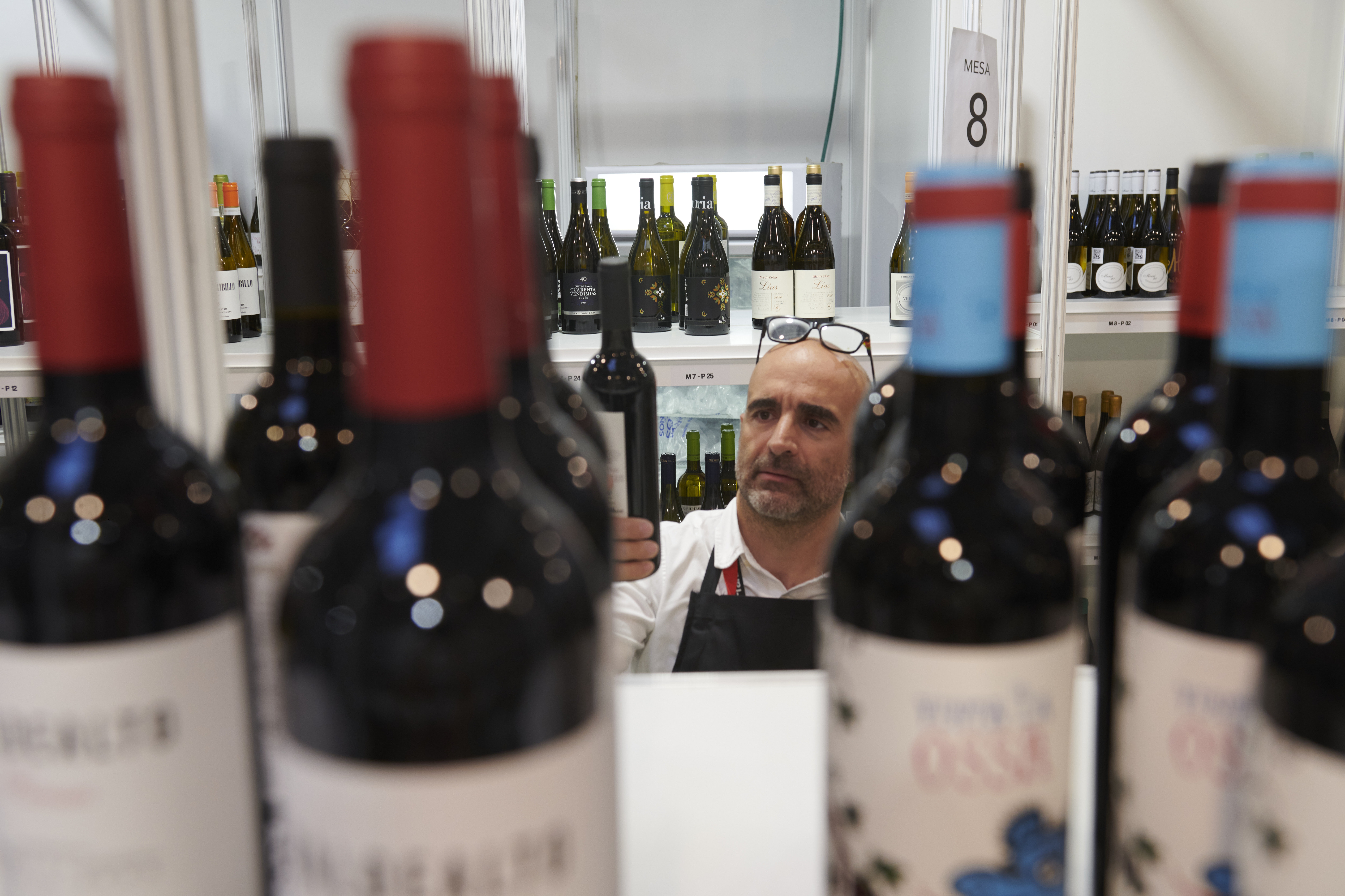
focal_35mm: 36
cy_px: 448
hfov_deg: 53.1
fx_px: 1345
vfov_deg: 36.9
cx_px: 672
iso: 800
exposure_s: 1/100
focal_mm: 36
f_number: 4.5
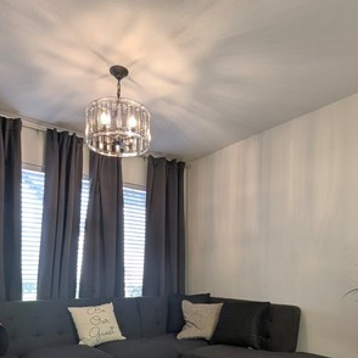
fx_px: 293
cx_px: 164
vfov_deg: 58.3
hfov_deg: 62.8
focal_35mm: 25
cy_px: 284
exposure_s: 1/24
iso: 71
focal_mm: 1.95
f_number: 2.2
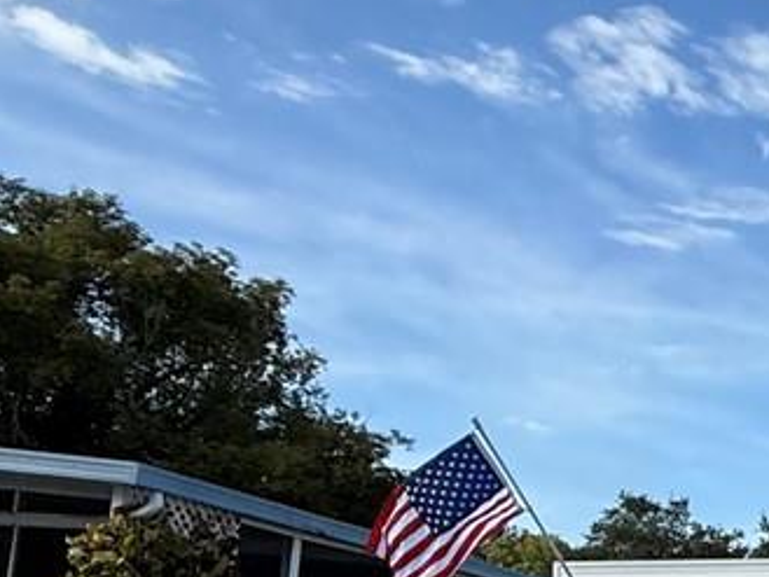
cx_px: 1344
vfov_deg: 20.7
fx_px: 1511
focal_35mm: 68
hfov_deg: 20.8
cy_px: 617
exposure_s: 1/2506
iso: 50
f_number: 2.2
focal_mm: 2.22
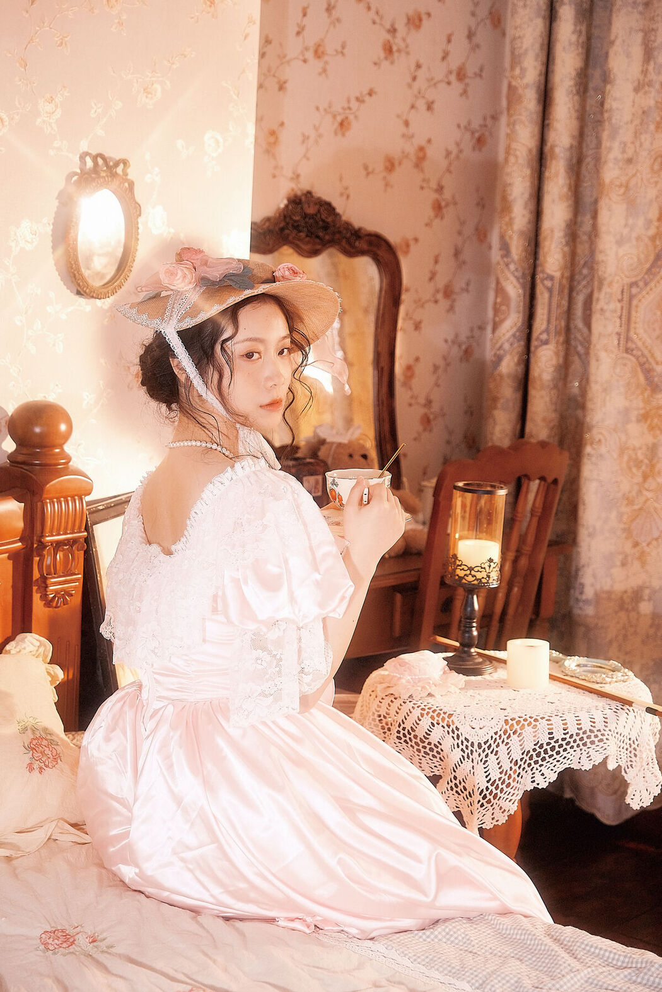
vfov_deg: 31.4
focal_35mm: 64
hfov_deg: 21.2
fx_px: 1765
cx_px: 331
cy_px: 496
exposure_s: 1/30
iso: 320
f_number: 2.8
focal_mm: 42.7
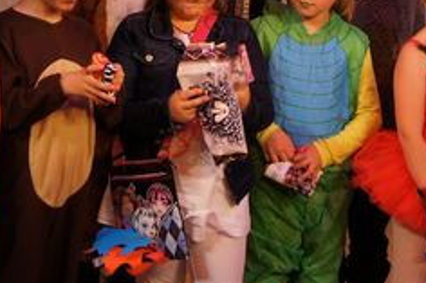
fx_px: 1762
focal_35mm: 149
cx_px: 199
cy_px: 30
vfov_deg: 9.2
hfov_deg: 13.8
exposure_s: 1/60
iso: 200
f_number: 5
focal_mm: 30
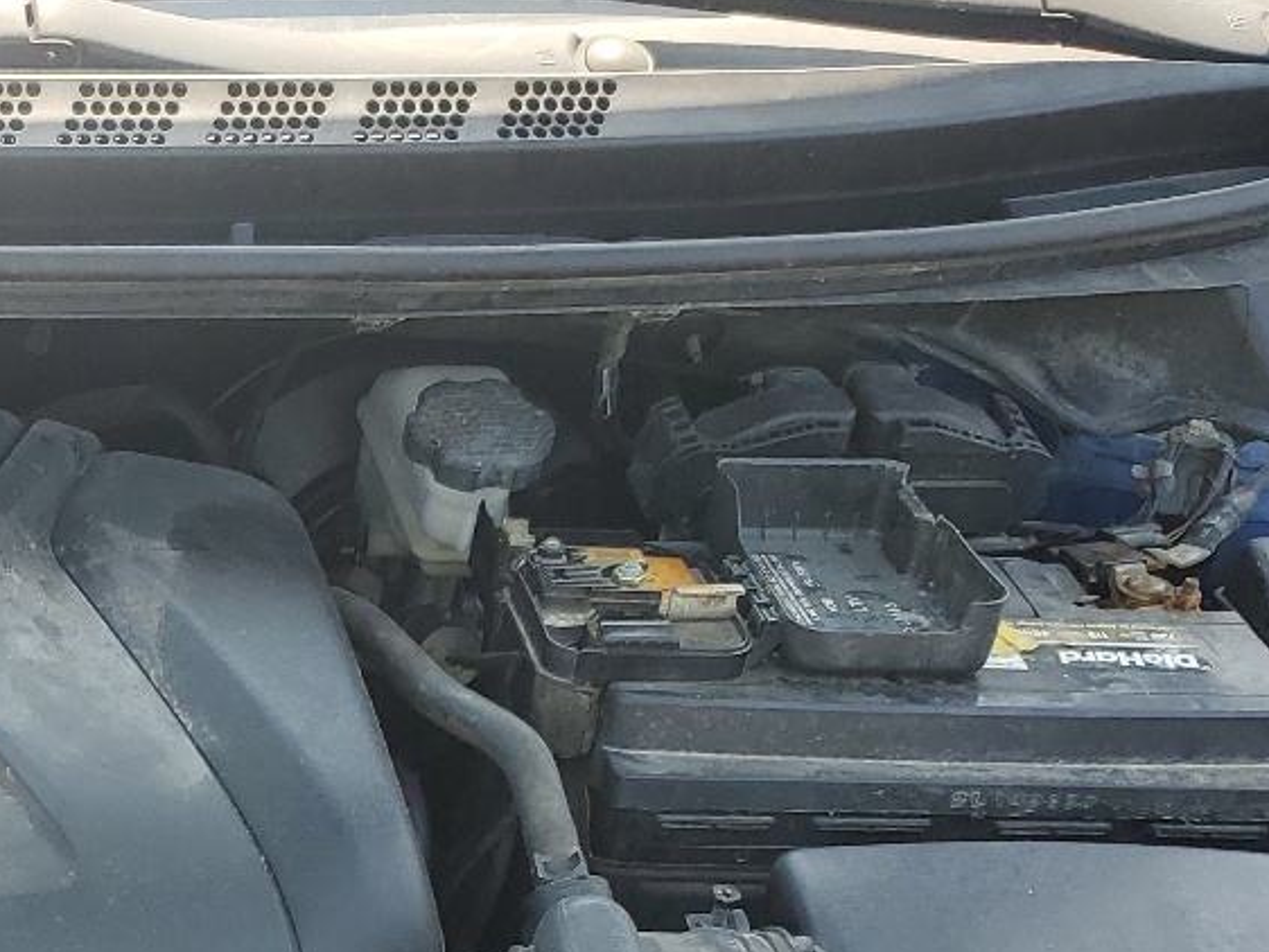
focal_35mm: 74
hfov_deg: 24.8
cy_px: 1128
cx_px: -61
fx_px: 2714
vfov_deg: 18.9
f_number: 1.5
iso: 50
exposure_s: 1/526
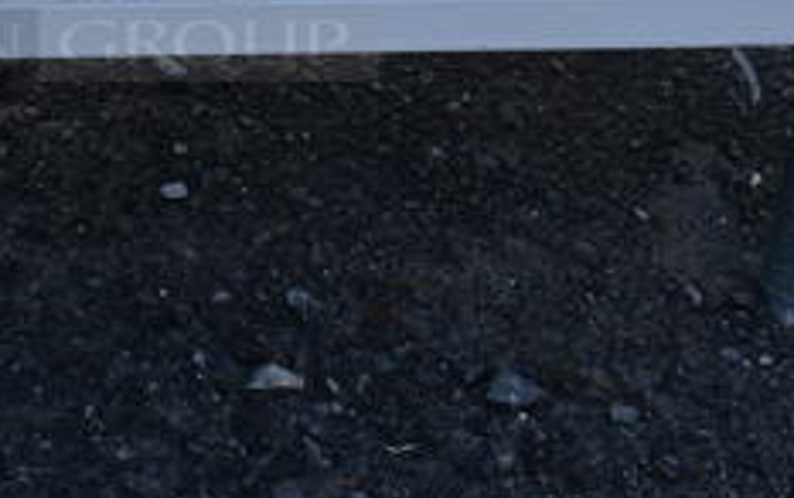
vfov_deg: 17.3
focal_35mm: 72
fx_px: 1559
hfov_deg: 27.0
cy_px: -99
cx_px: 0
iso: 100
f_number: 6.3
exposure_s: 1/160
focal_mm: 18
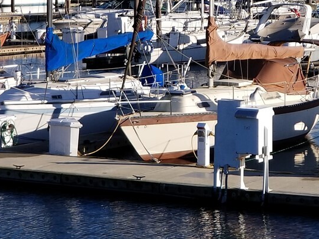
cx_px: 327
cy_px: -73
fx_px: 1429
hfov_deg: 12.6
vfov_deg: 9.4
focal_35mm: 155
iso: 25
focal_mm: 6
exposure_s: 1/1045
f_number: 2.4
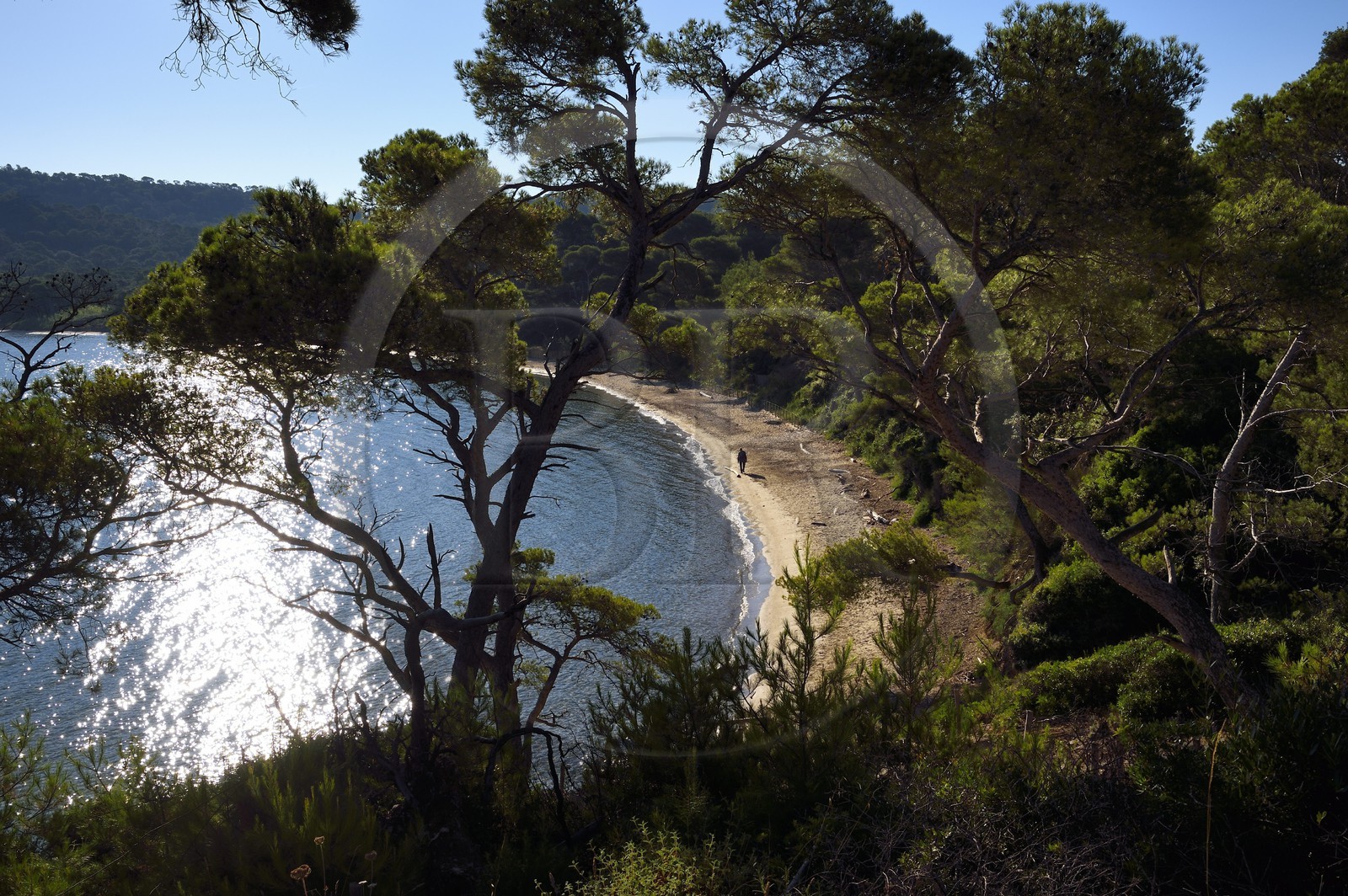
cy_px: 448
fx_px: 1309
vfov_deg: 37.8
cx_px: 674
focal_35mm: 35
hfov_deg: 54.5
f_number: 14
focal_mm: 35
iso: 200
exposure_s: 1/250
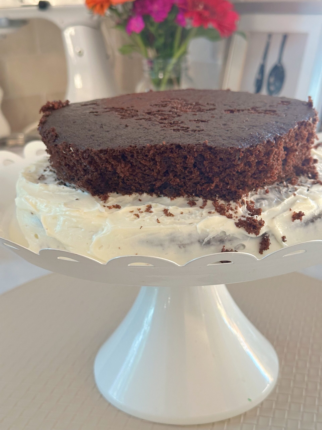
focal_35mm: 48
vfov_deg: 39.7
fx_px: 595
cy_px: 215
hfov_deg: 30.3
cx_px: 161
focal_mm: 6.86
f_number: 1.78
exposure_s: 1/40
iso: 320
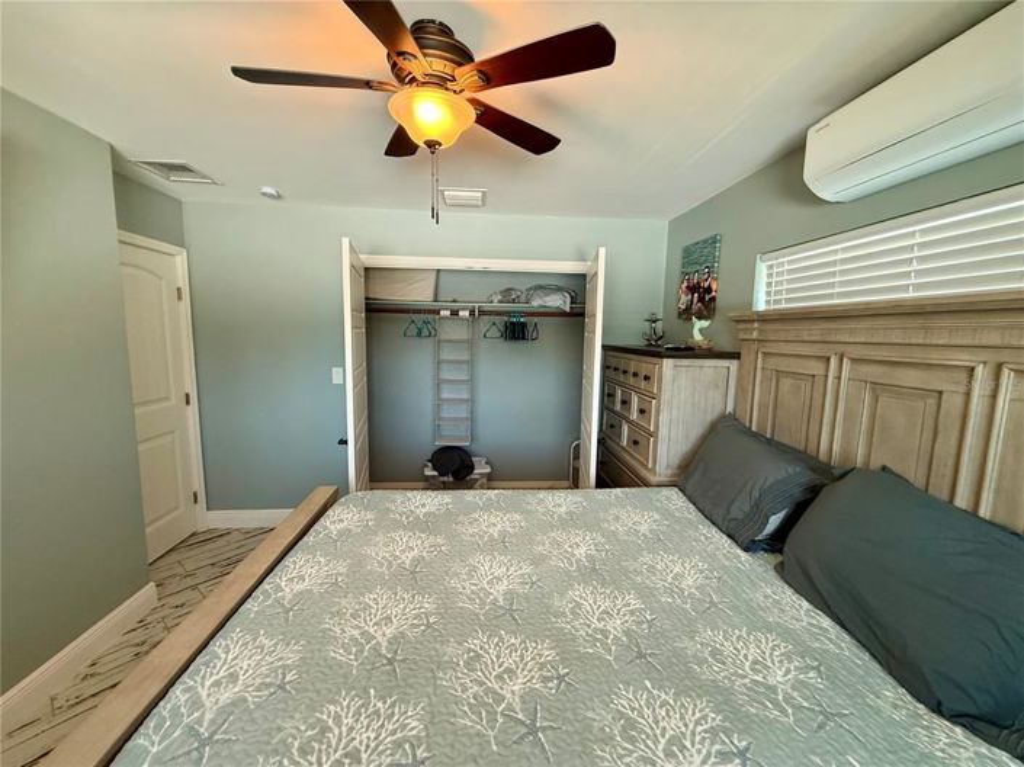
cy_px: 384
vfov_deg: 85.6
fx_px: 414
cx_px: 512
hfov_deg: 102.1
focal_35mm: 14
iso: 320
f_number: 2.2
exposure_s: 1/120
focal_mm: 2.22
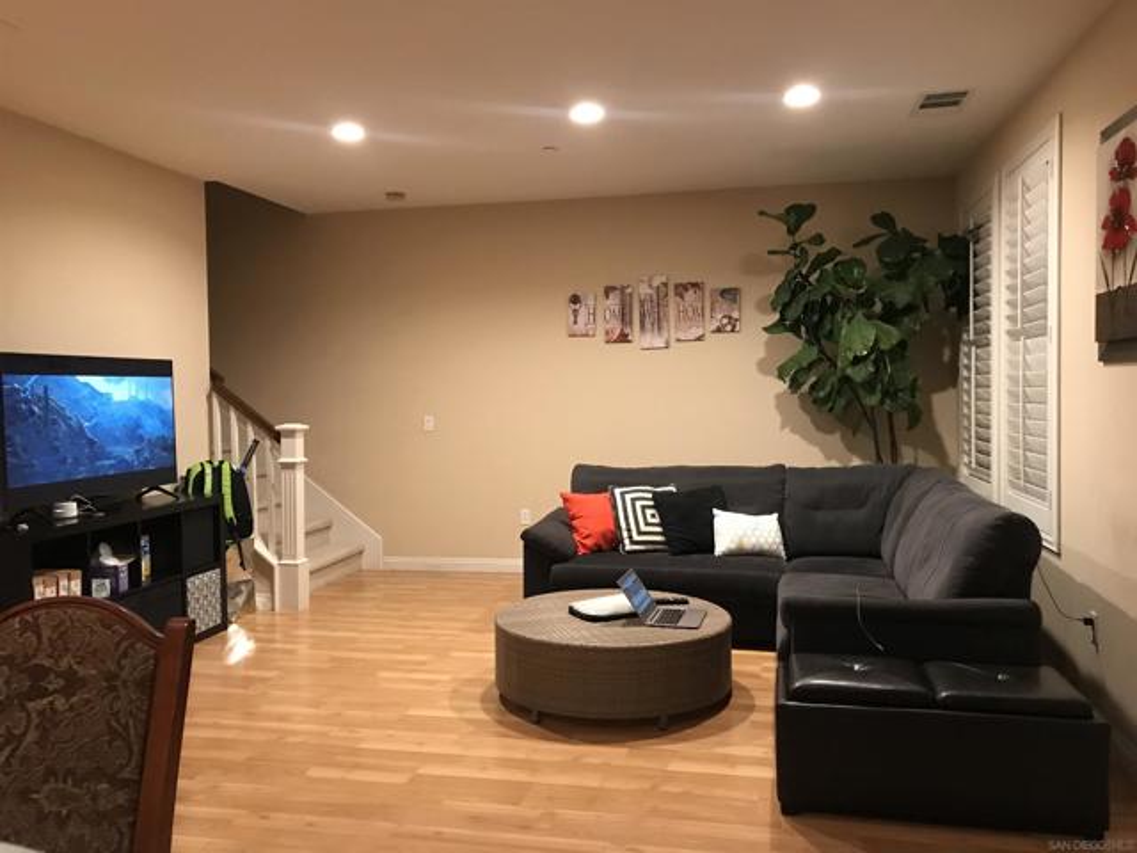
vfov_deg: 49.7
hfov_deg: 63.4
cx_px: 568
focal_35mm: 28
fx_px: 920
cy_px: 426
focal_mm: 3.99
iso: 100
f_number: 1.8
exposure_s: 1/15
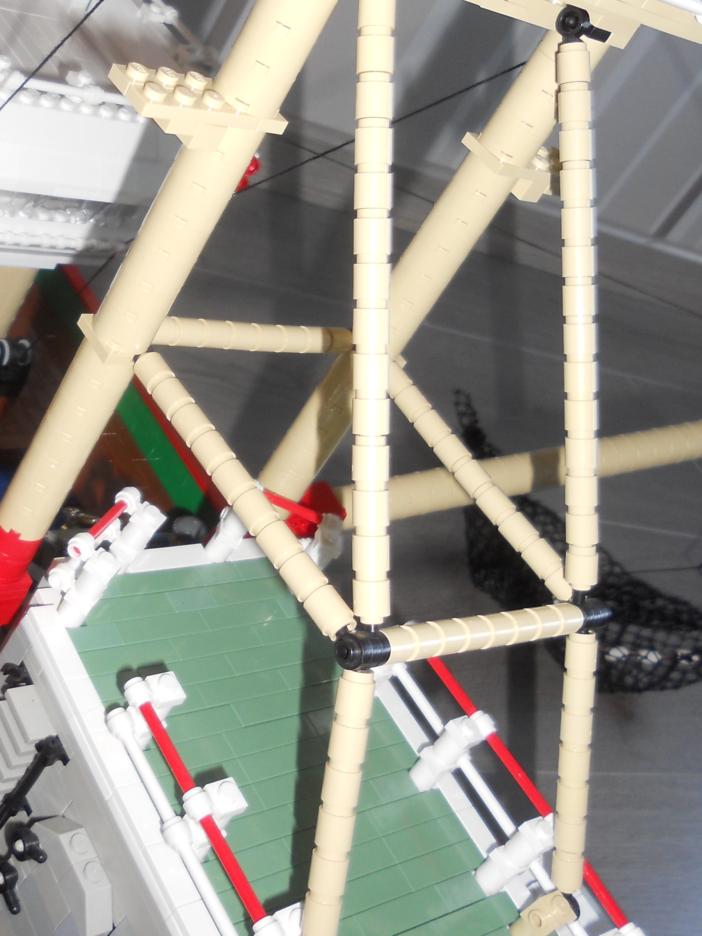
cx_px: 145
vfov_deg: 40.2
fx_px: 1271
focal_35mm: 47
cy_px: 356
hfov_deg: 30.2
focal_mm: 4.9
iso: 80
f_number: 3.2
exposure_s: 1/25
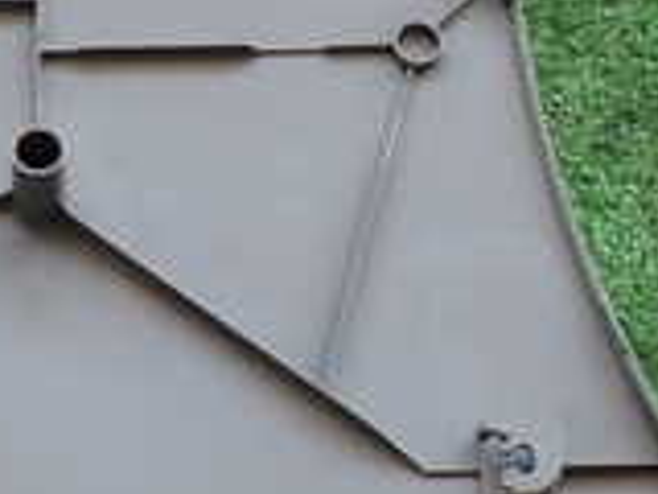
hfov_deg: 16.4
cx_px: 193
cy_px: 128
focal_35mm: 120
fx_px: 2281
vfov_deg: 12.3
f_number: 2.4
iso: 125
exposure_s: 1/60
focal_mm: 5.79
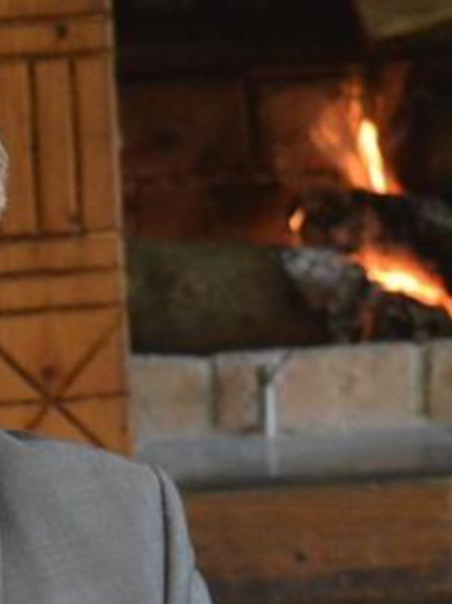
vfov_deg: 7.8
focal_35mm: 254
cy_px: 534
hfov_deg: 5.8
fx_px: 4428
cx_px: -52
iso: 2000
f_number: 5.6
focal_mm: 52
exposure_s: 1/60
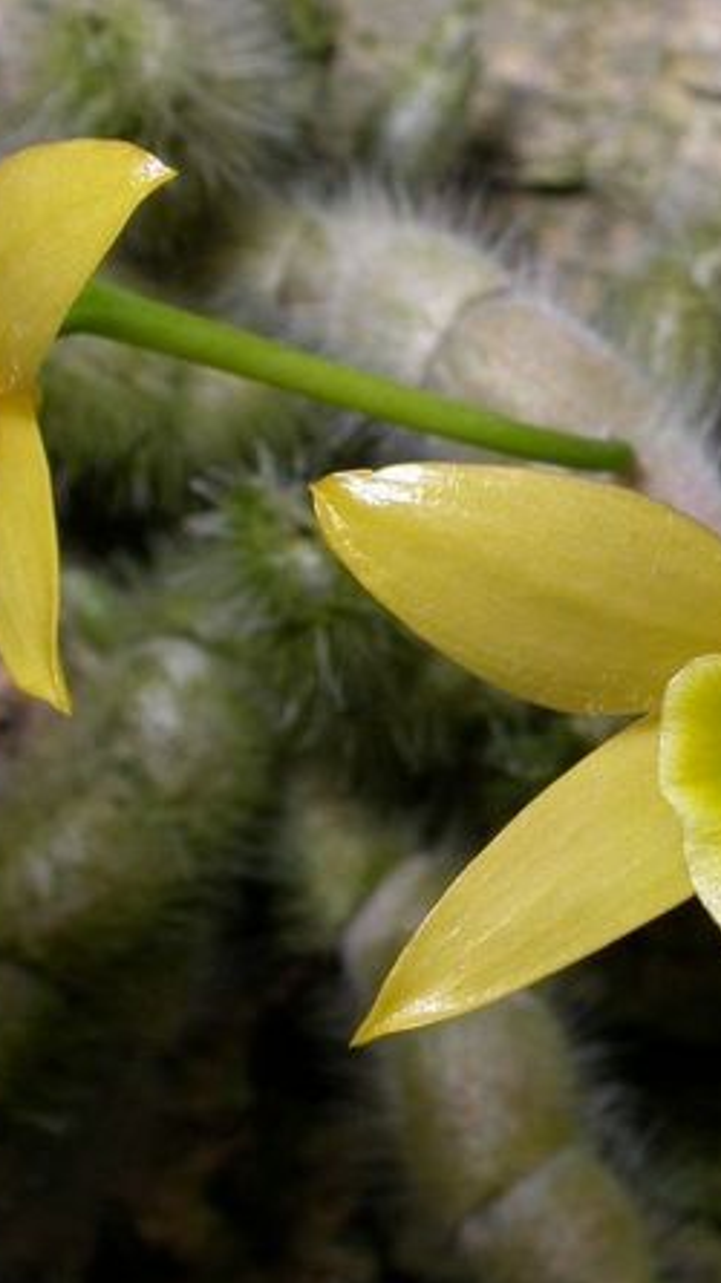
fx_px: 3946
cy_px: 646
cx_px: 776
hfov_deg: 10.3
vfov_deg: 18.5
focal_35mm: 116
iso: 100
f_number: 8
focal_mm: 16.4
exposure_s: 1/60.3
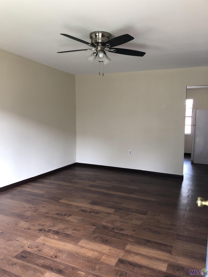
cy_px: 138
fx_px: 224
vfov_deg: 63.4
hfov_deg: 49.7
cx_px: 104
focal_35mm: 28
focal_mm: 3.99
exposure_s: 1/30
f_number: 1.8
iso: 32
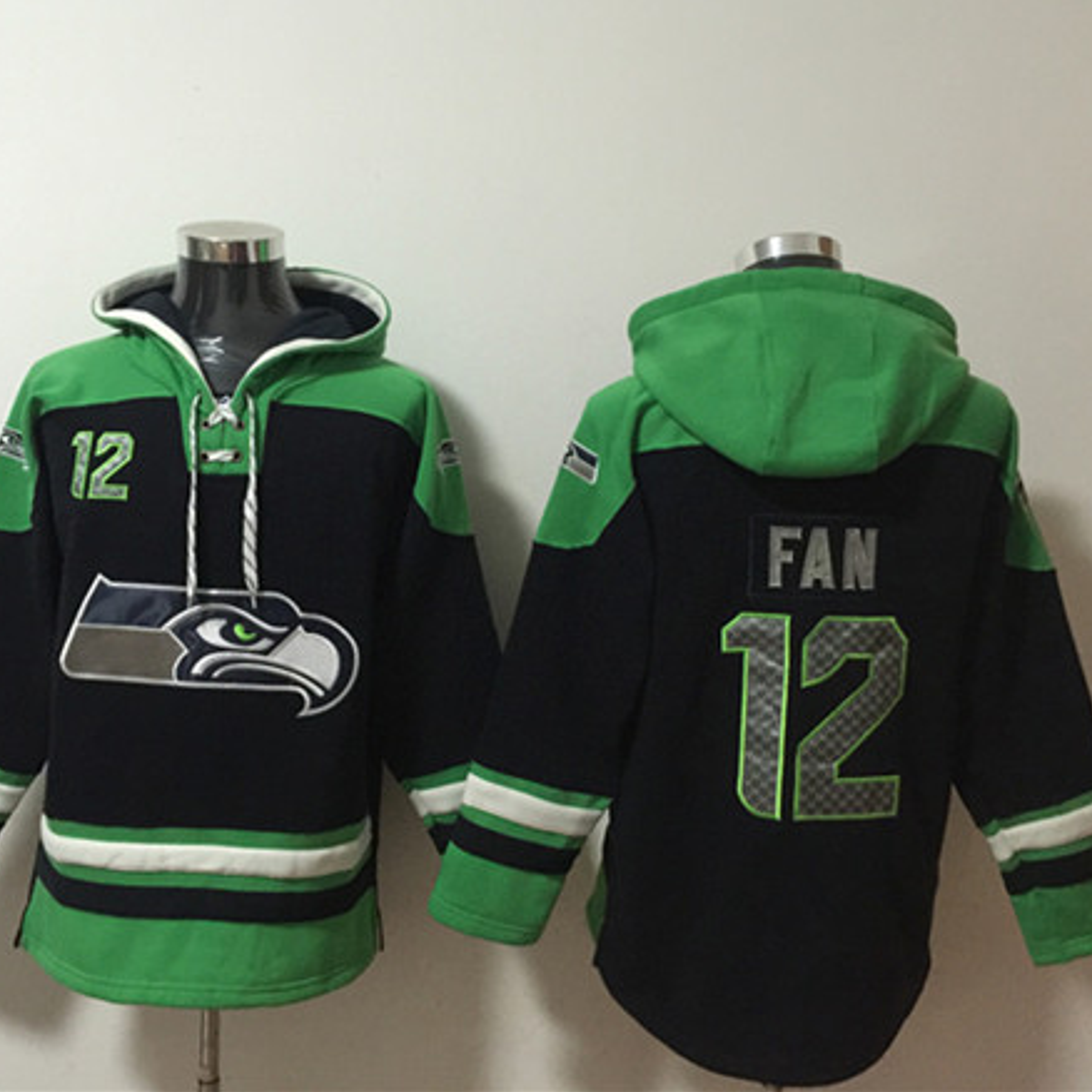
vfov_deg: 47.2
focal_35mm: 35
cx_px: 512
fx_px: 1249
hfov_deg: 47.2
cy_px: 536
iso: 200
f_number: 2.2
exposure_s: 1/8
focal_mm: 4.15
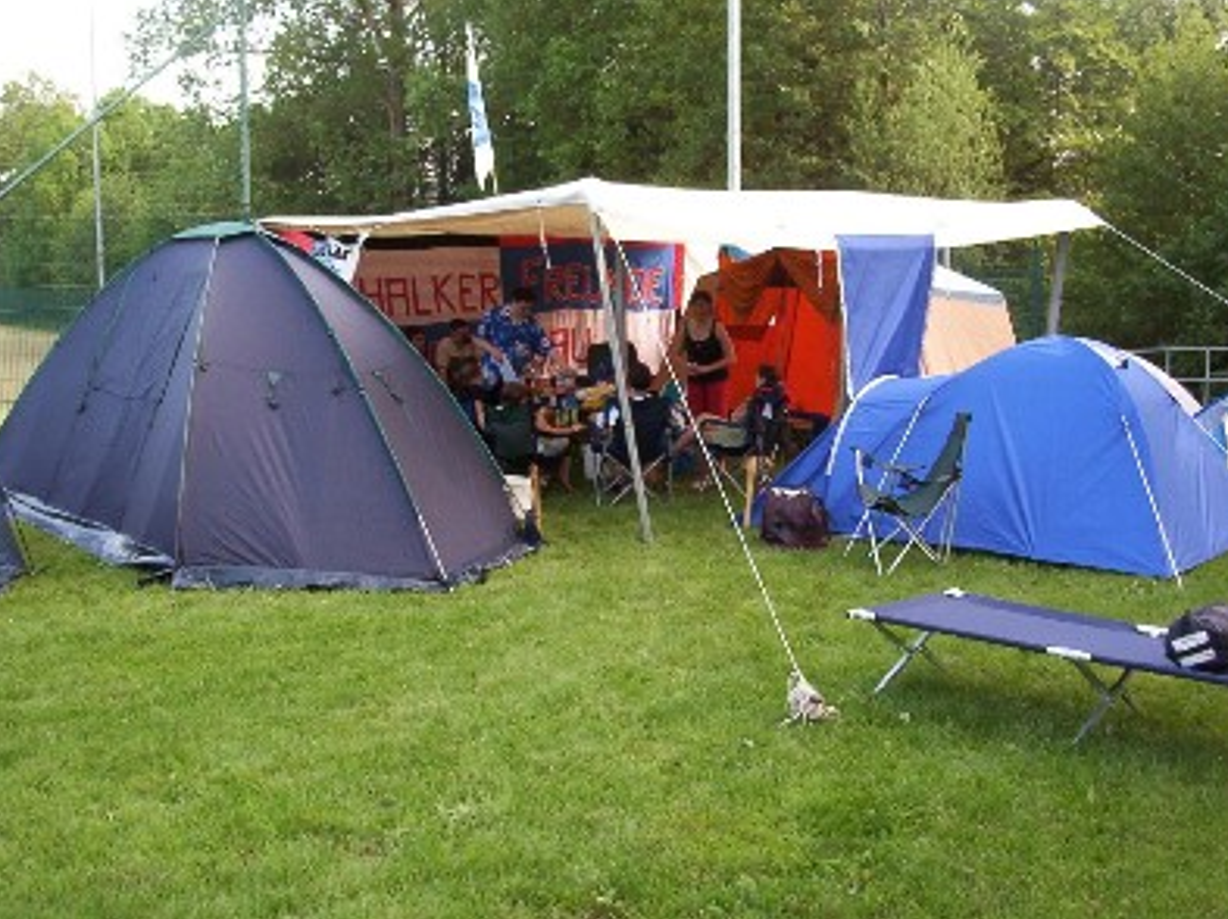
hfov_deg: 46.8
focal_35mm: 40
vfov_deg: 35.9
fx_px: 1418
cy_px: 453
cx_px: 605
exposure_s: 1/48.1
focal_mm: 6
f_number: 4.5
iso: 100
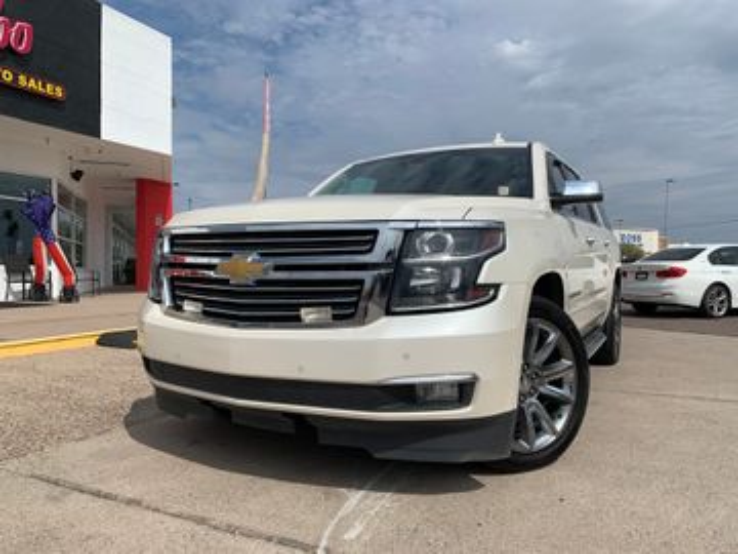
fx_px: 554
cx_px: 369
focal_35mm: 26
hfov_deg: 67.3
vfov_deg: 53.1
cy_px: 277
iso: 25
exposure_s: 1/6897
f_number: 1.8
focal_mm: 4.25
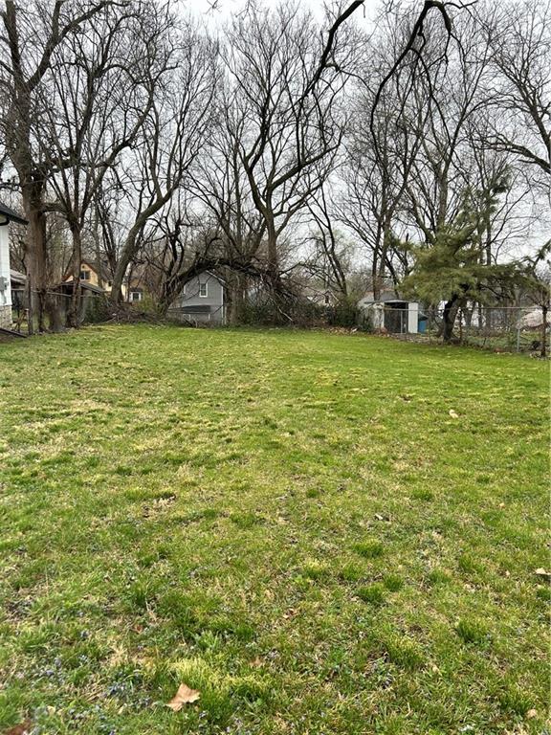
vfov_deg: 67.3
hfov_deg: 53.1
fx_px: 552
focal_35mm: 26
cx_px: 276
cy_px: 368
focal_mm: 5.7
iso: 50
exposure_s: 1/563
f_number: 1.5
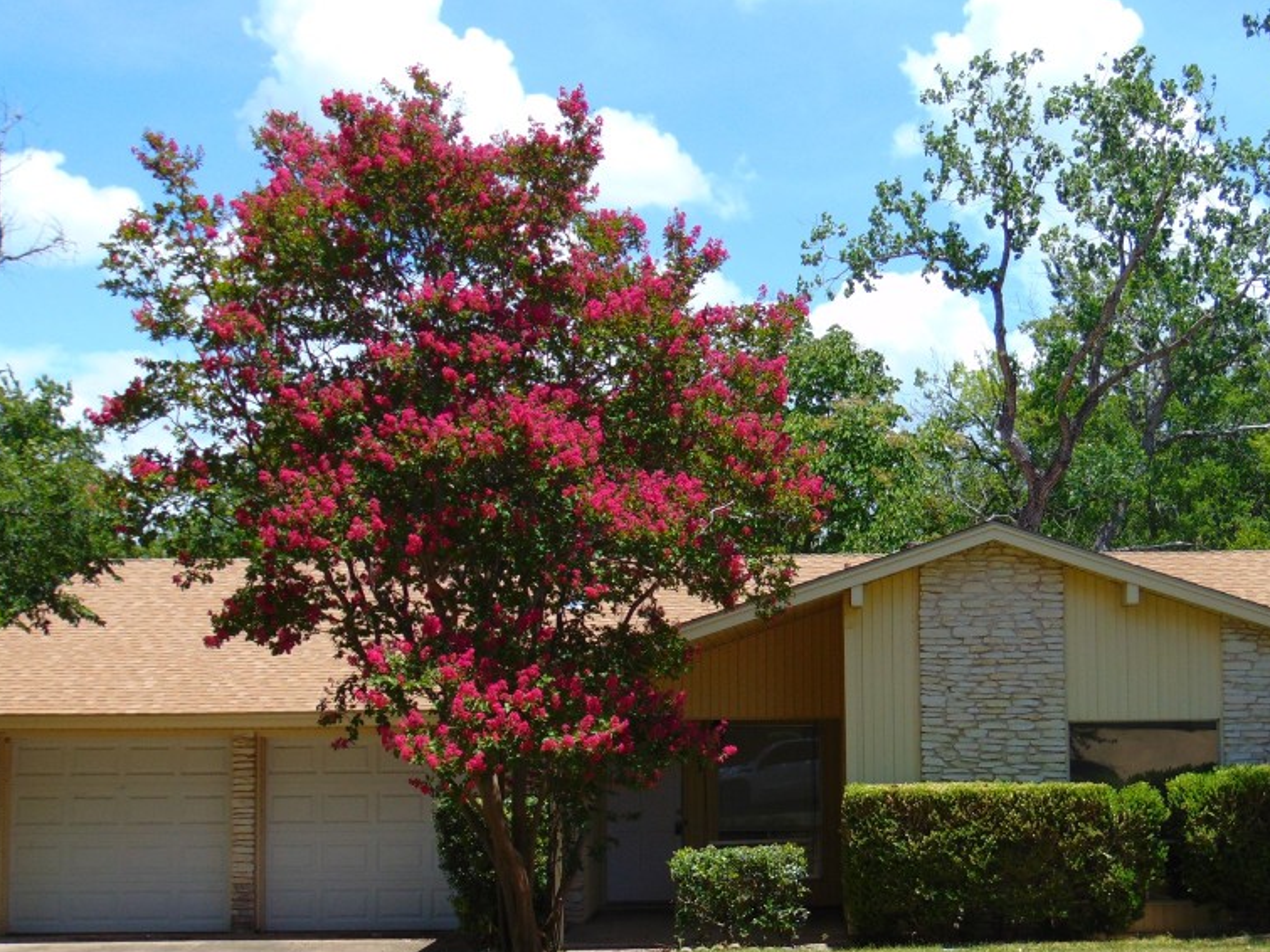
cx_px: 826
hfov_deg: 33.5
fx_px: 2091
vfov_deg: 25.6
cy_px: 589
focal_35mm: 57
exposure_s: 1/1000
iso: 80
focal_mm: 7.6
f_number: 3.3
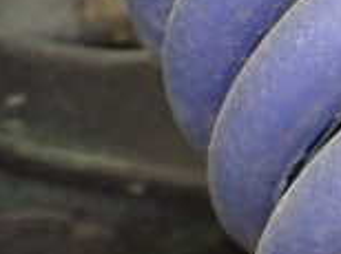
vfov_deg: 12.6
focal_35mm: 117
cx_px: 660
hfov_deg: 14.3
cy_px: 42
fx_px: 1151
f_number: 2.3
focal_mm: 5.4
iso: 800
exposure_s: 1/50
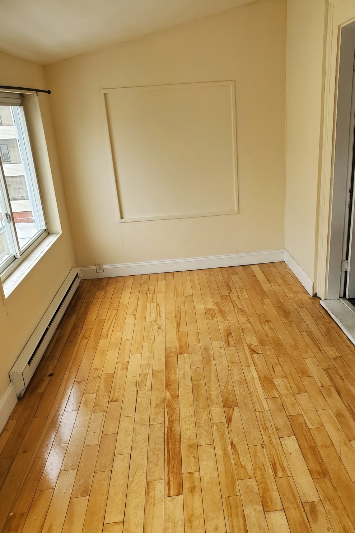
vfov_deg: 65.5
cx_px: 199
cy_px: 270
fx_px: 414
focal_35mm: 28
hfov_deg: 46.3
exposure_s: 1/130
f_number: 2.4
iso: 50
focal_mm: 4.3
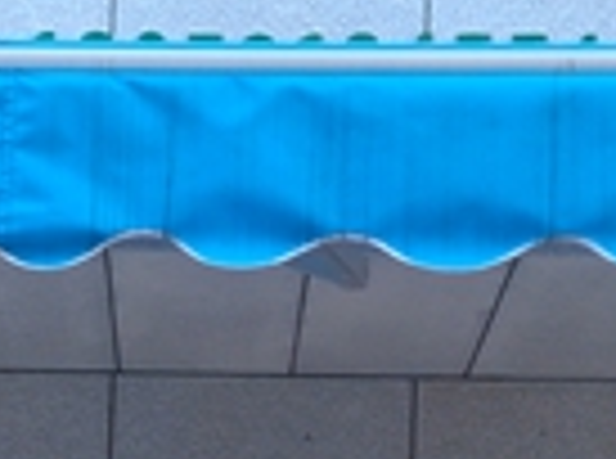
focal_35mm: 116
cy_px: 734
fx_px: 2059
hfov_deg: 16.7
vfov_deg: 12.0
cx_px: 27
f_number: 2
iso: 112
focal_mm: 4.71
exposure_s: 1/100
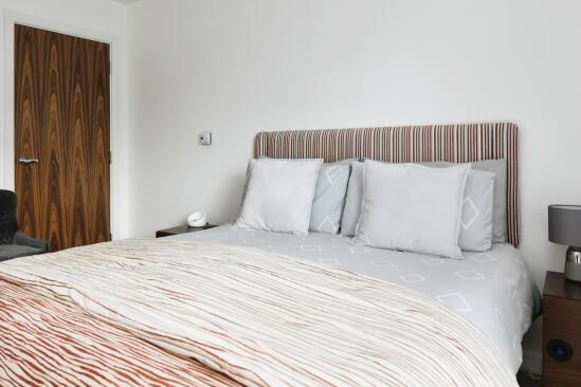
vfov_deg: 46.1
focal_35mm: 28
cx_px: 212
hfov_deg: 64.4
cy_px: 151
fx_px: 452
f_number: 7.1
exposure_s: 1/80
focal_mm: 15
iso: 800
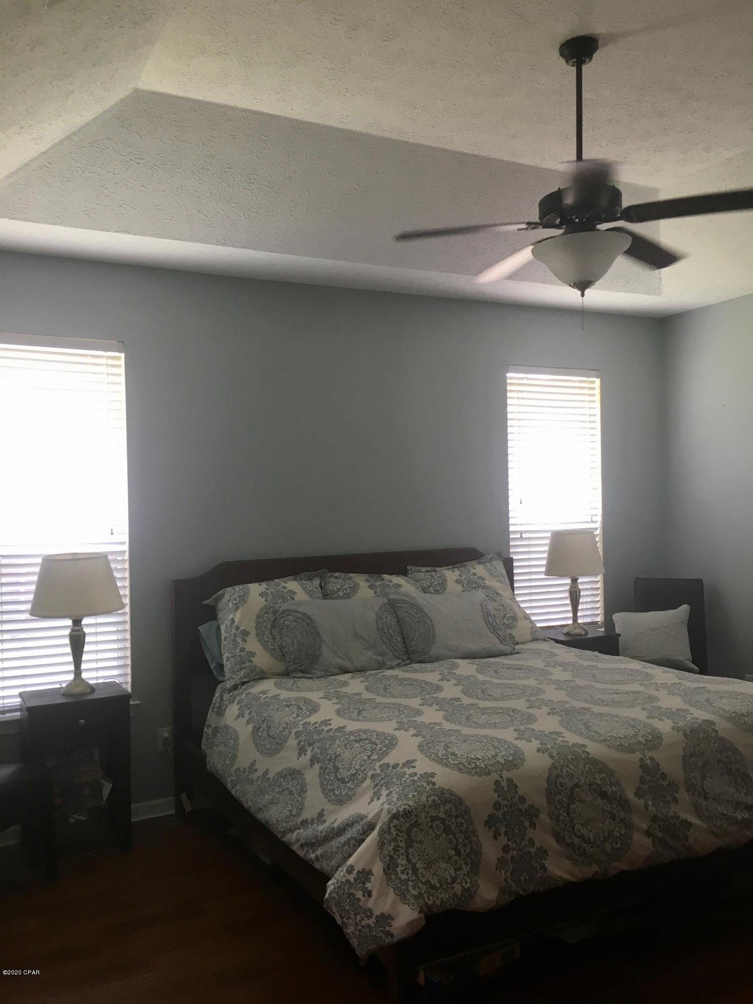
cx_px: 376
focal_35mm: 29
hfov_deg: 48.2
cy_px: 502
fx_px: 841
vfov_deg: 61.7
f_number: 2.2
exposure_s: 1/30
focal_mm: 4.15
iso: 64
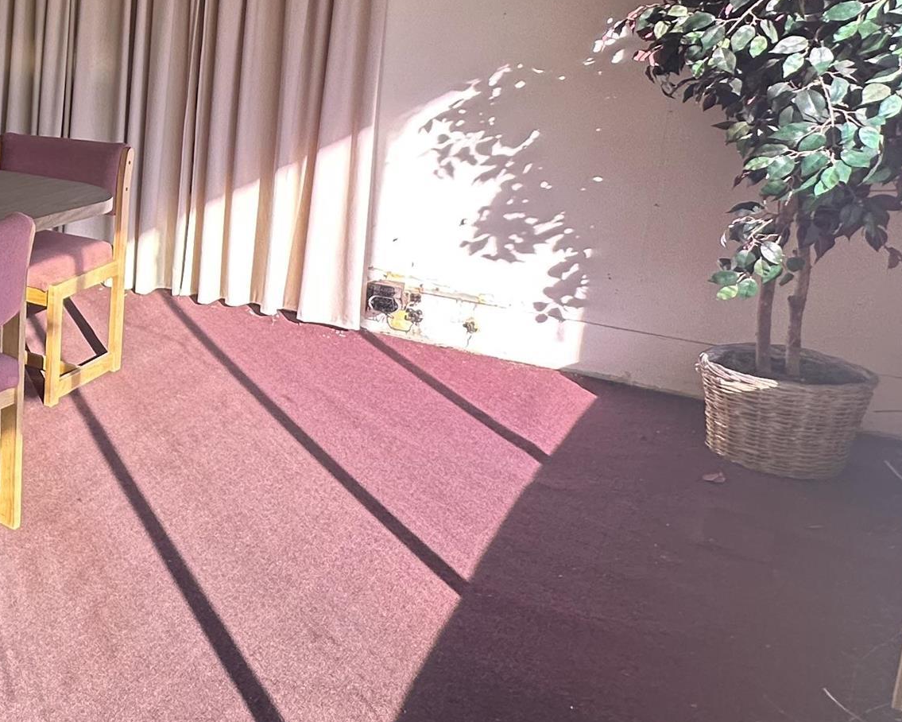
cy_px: 173
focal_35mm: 37
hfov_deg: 34.8
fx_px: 988
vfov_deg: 39.0
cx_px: -262
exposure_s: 1/186
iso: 40
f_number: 2.2
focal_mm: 2.22
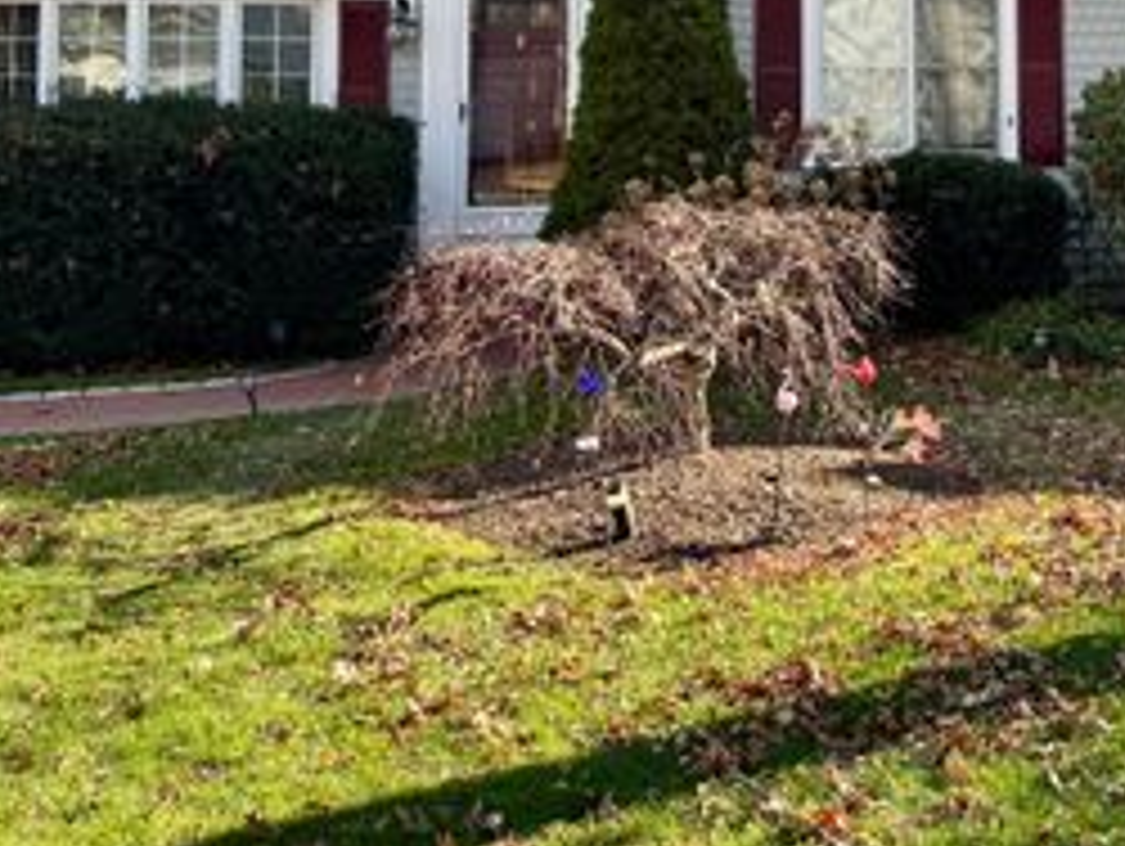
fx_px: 1561
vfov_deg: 28.5
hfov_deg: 38.4
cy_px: 11
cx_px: 868
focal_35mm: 48
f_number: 1.78
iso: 80
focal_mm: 6.76
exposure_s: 1/671
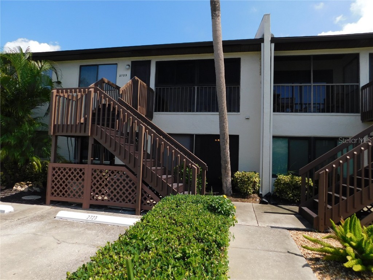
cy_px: 140
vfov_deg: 58.9
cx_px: 186
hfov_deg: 73.9
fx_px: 248
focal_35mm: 23
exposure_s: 1/400
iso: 125
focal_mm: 4
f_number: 6
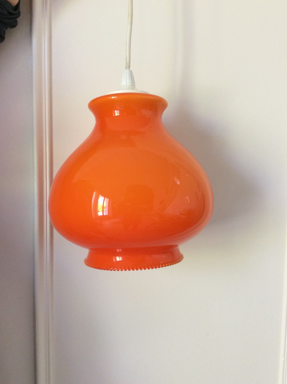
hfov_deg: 44.1
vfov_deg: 56.9
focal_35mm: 32
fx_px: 355
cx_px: 144
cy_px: 192
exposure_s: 1/25
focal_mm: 3.3
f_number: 2.4
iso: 100
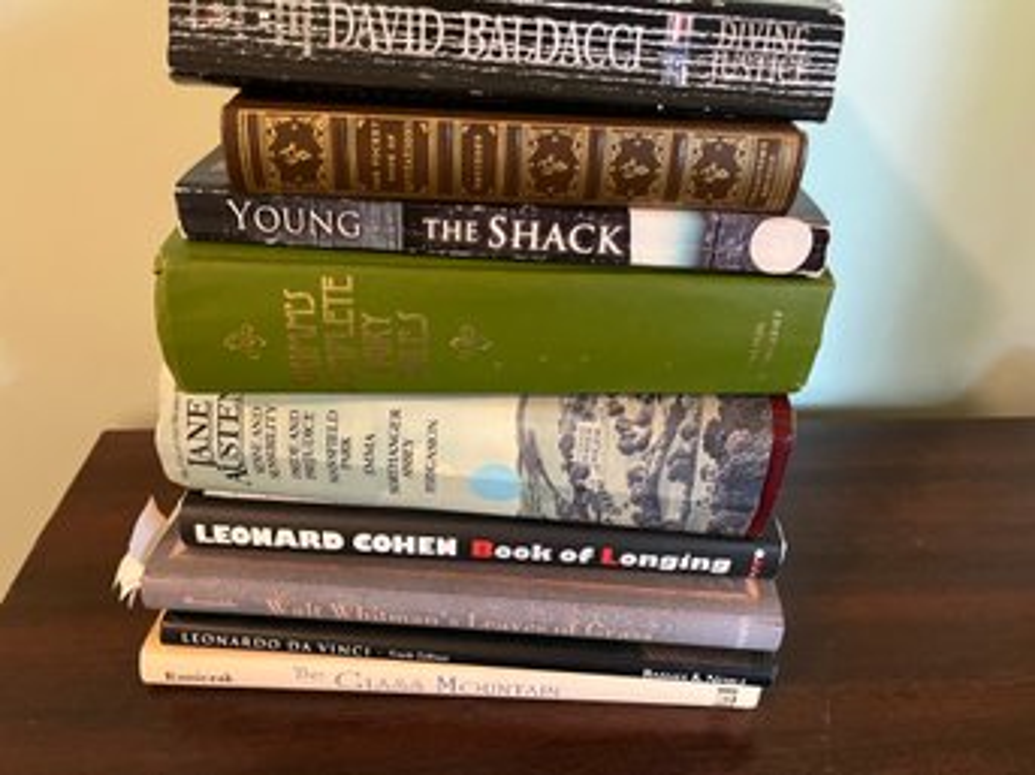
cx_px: 518
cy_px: 388
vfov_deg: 53.0
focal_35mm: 26
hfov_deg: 67.3
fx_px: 777
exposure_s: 1/40
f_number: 1.6
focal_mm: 5.1
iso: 640
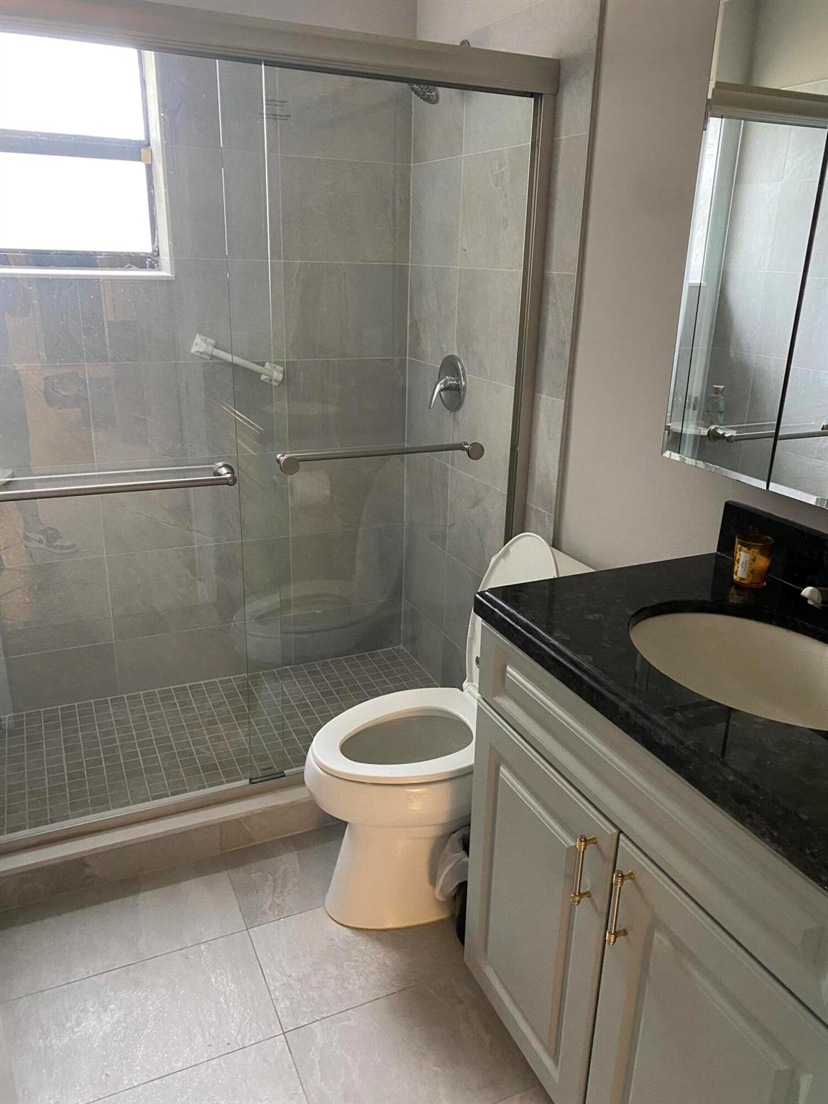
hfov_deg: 53.1
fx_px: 829
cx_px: 414
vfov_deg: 67.3
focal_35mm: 26
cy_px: 552
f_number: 1.8
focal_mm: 4.25
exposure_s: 1/40
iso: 400
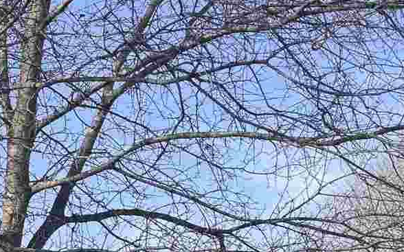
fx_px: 1464
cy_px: 599
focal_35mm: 133
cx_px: -261
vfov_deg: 8.9
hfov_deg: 14.3
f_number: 1.78
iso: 80
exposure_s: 1/1869
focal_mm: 6.76
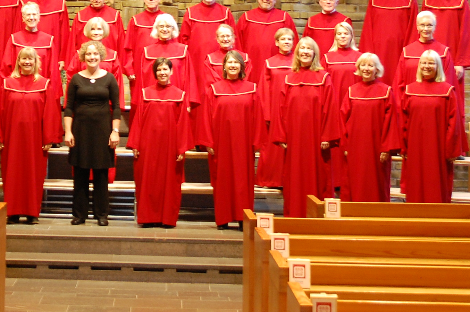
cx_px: 92
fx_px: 1304
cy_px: -23
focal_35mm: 100
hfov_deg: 20.2
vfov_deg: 13.4
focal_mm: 30
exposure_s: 1/8
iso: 800
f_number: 4.8
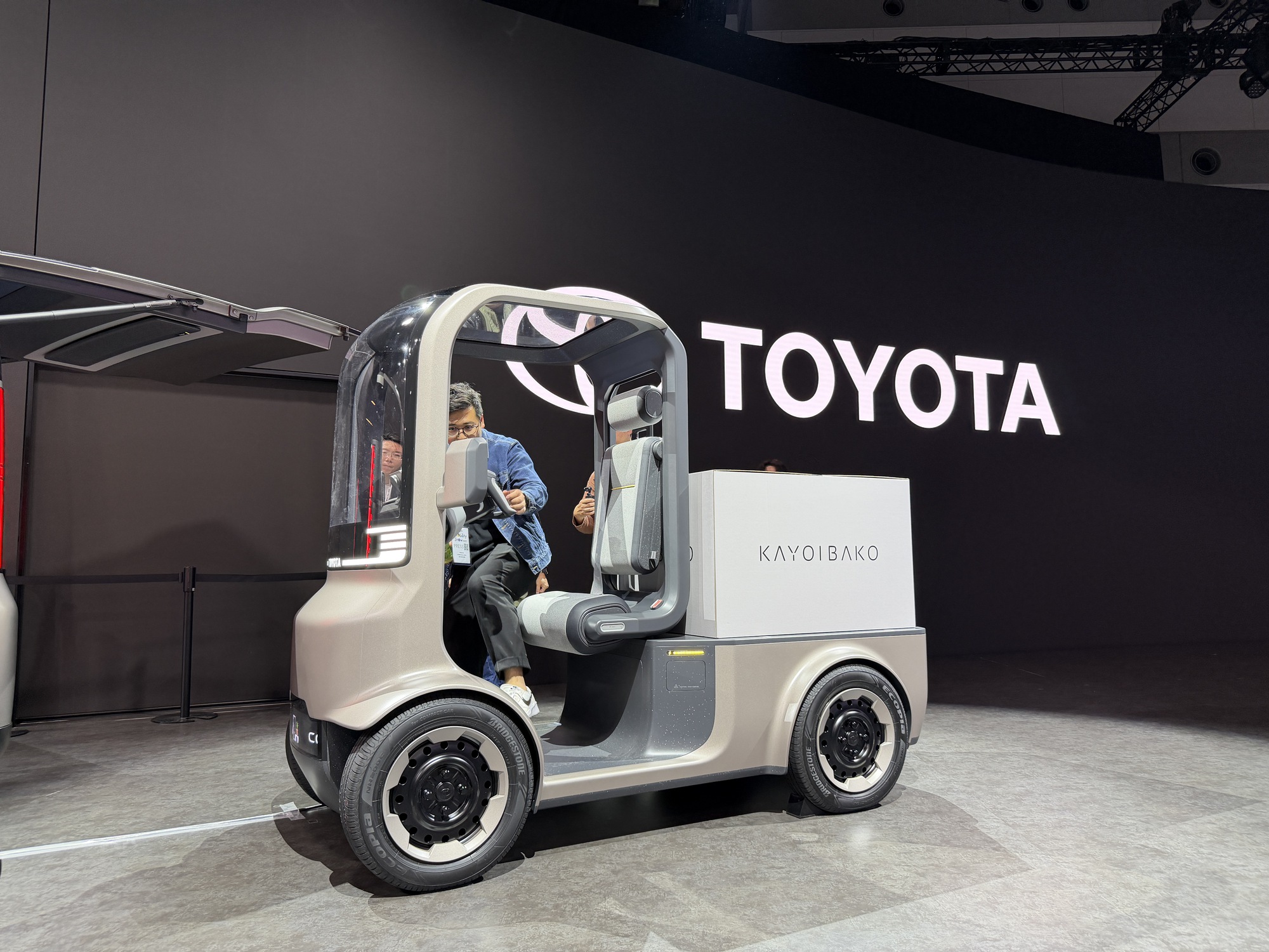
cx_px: 634
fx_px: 880
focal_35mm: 24
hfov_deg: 71.6
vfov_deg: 56.8
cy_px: 476
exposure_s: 1/120
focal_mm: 6.76
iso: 200
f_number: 1.78
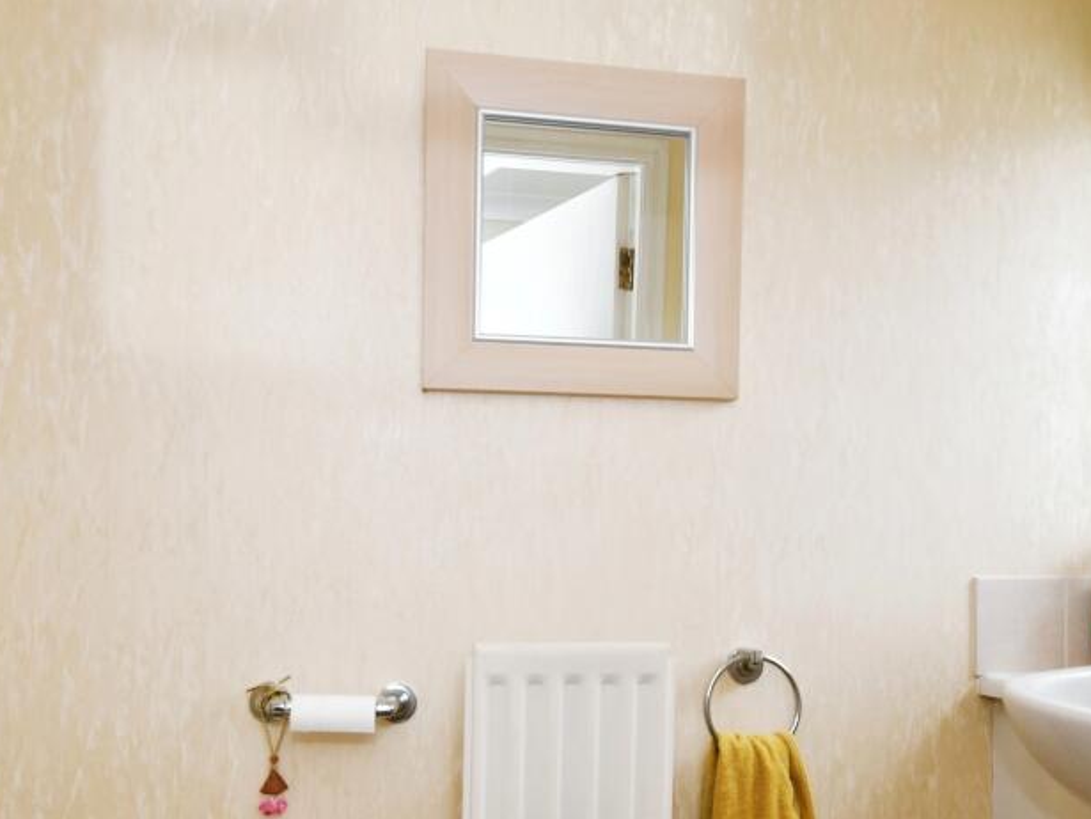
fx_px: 757
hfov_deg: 71.5
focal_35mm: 24
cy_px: 547
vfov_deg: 55.7
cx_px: 514
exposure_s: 1/60
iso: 400
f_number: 8
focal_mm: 10
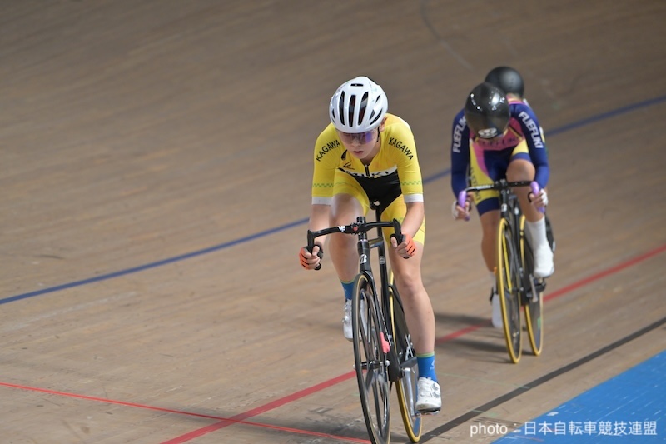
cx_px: 333
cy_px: 222
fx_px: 7398
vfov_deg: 3.4
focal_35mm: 400
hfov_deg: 5.2
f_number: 8
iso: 2000
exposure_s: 1/400
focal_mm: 400
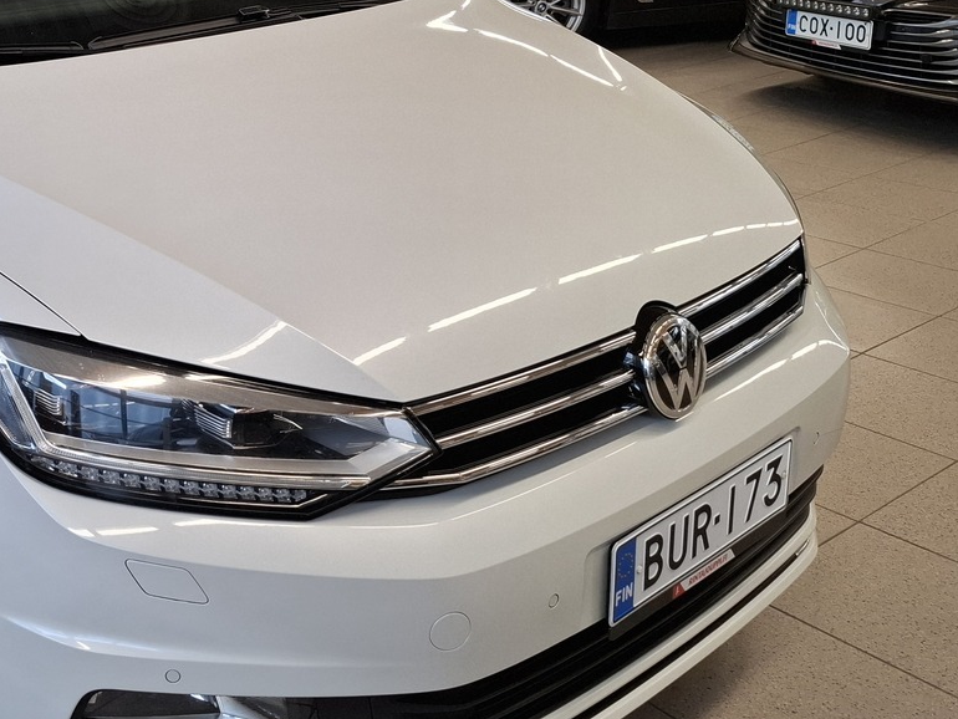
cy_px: 210
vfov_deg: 33.2
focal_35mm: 43
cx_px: 96
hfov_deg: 40.5
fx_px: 1190
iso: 80
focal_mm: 5.54
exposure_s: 1/100
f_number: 1.8
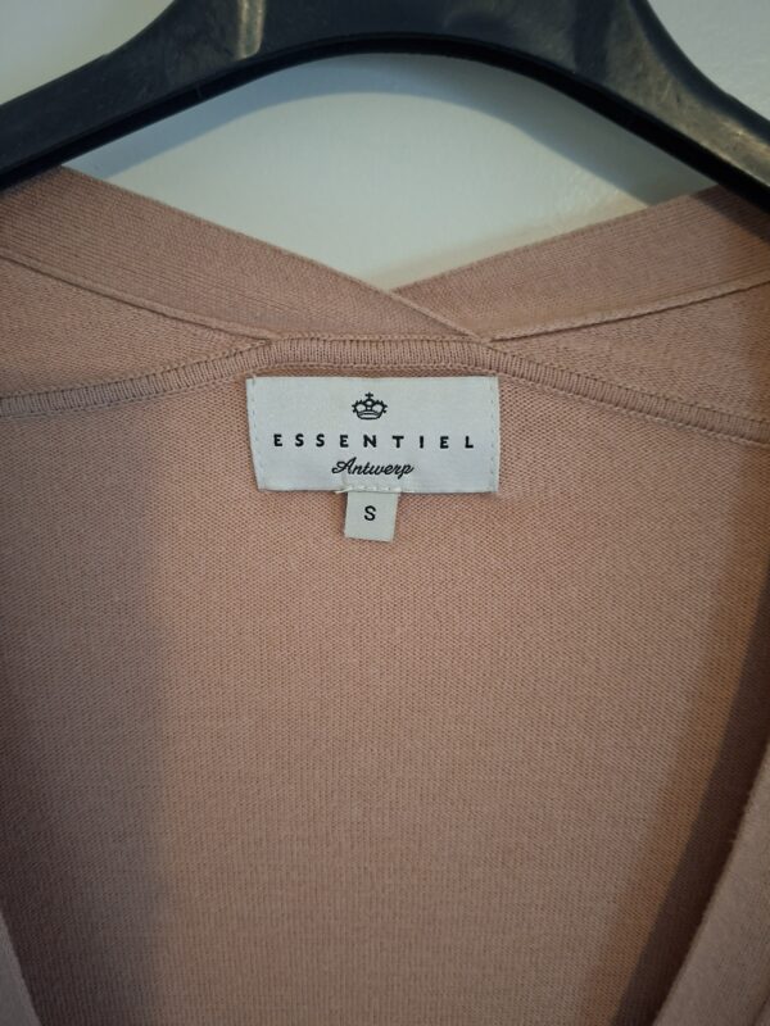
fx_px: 682
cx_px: 385
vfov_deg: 73.9
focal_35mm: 23
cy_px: 513
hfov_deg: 58.9
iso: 800
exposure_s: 1/24
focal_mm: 5.54
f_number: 1.8
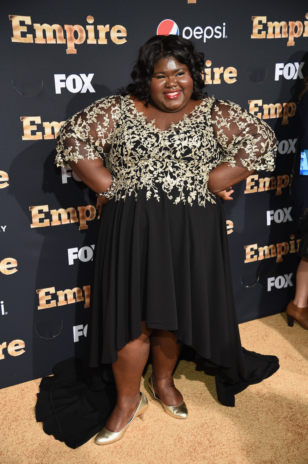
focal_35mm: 46
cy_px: 232
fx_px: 592
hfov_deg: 29.2
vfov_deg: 42.8
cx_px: 154
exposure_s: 1/160
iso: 640
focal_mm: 46
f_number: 4
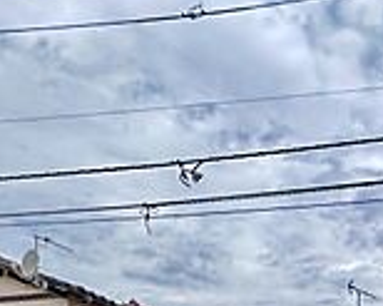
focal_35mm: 55
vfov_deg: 20.2
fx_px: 623
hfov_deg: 27.1
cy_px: 544
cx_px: 530
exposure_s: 1/620
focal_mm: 2.22
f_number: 2.2
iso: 40
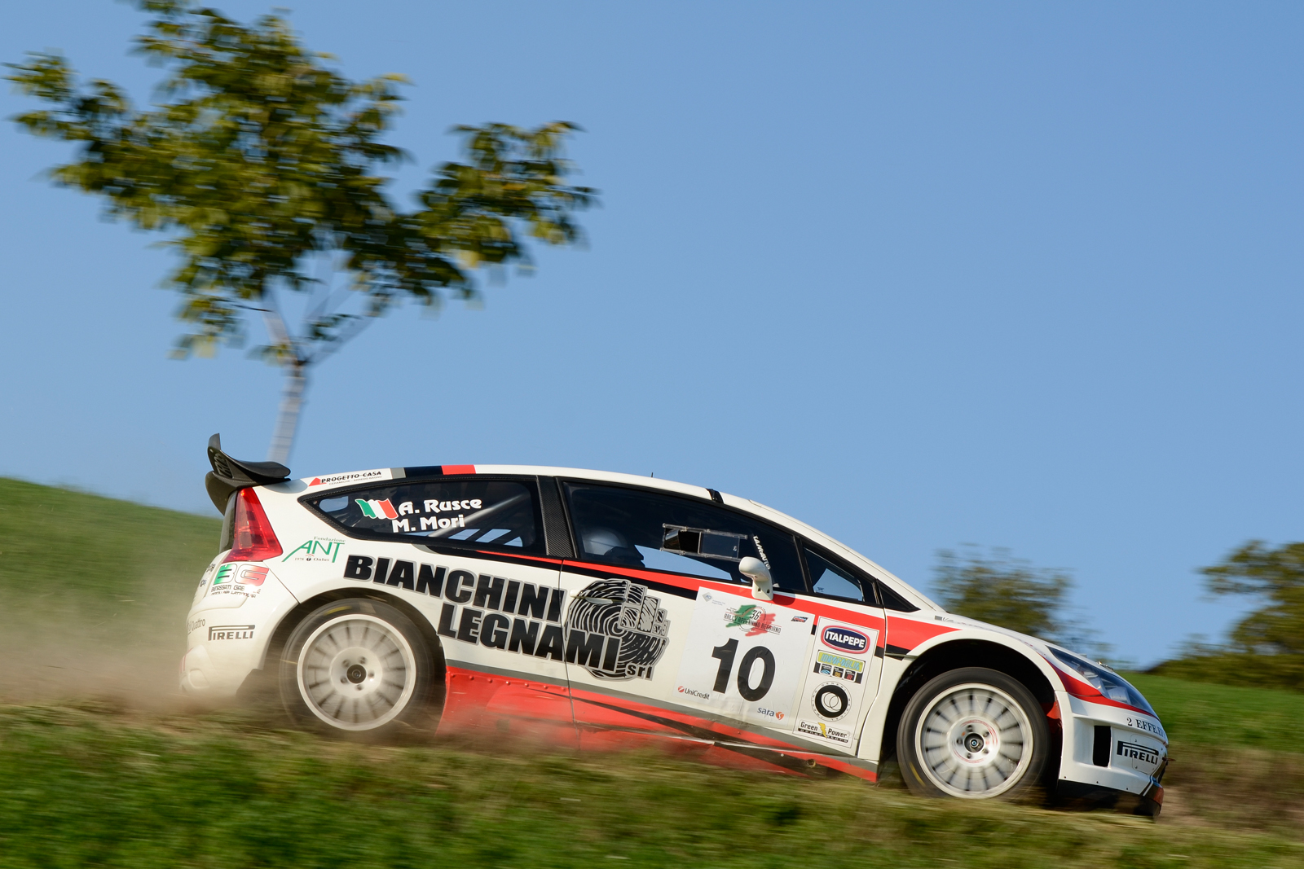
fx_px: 4347
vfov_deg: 11.4
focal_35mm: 120
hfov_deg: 17.1
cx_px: 652
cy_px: 434
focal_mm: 80
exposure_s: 1/250
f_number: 9
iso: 100
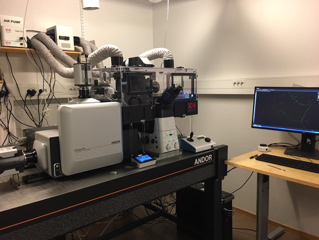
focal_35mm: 29
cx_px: 160
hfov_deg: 61.7
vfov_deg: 48.2
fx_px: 267
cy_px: 120
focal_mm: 4.15
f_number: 2.2
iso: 200
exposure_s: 1/20
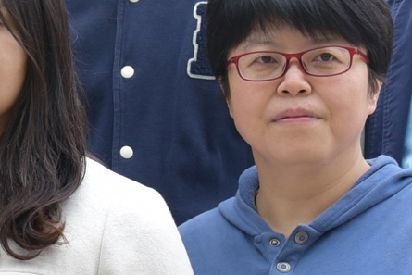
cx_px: -604
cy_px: 145
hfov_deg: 4.3
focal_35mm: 472
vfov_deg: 2.9
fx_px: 5403
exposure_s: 1/100
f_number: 5
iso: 320
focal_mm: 70
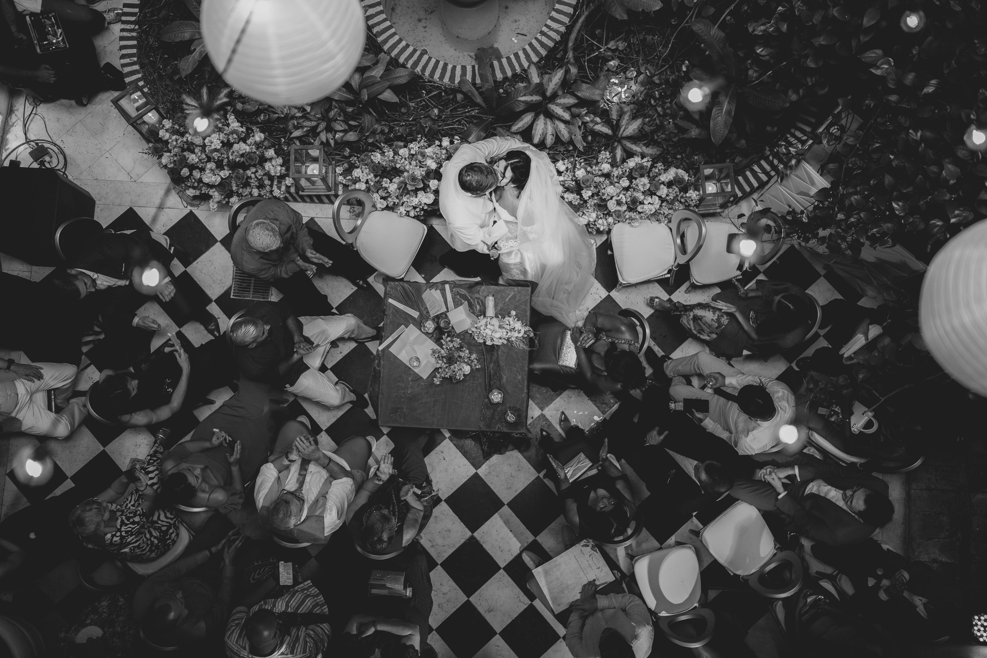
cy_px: 329
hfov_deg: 54.4
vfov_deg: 37.9
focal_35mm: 35
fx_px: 960
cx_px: 494
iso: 1250
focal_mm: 35
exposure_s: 1/200
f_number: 1.8
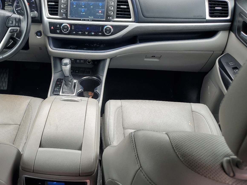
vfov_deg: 39.6
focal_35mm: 36
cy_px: 103
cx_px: 82
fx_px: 257
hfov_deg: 50.4
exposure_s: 1/143
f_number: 1.5
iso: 50
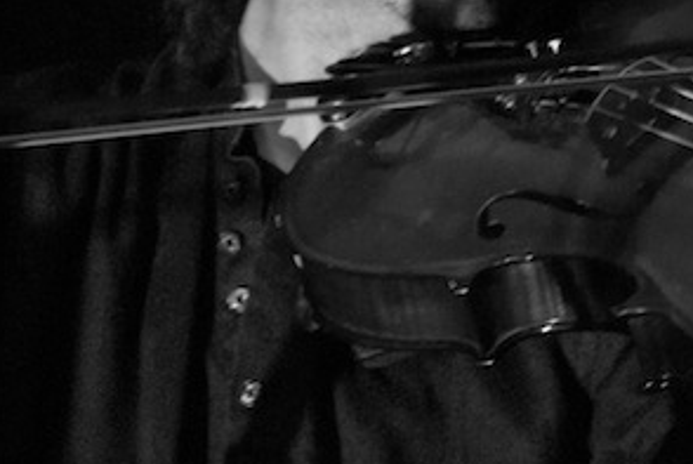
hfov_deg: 1.9
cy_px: -75
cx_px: 627
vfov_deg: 1.3
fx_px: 20435
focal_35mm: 1060
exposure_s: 1/50
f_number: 5.3
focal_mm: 260
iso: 800
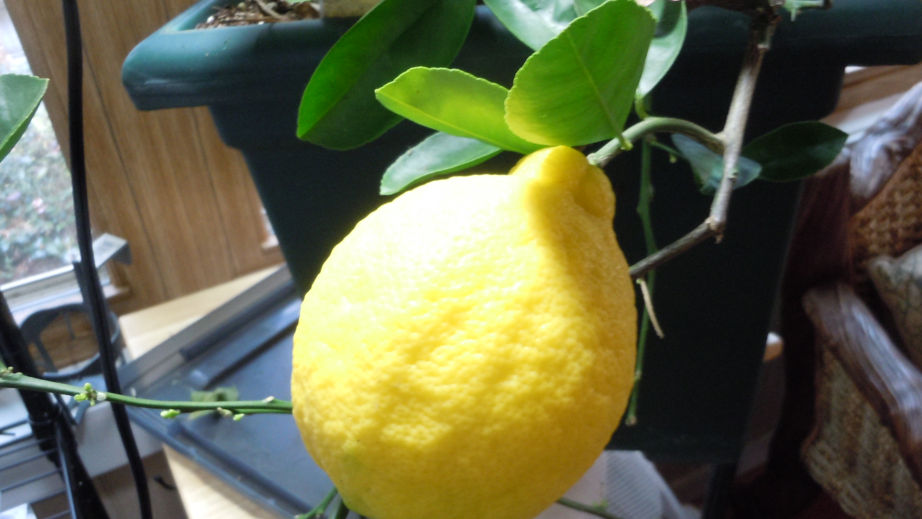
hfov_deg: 62.6
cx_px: 463
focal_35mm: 31
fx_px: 758
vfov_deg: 37.5
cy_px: 327
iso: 400
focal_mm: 5
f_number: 3.7
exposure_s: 1/13
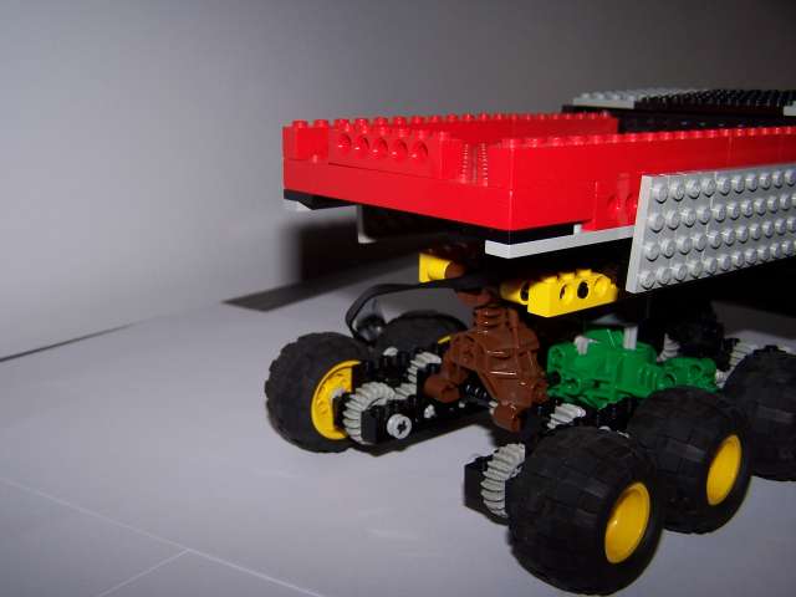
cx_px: 398
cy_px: 298
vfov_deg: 37.7
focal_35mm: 38
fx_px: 874
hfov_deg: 49.0
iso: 80
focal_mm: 6.3
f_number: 2.8
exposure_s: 1/60
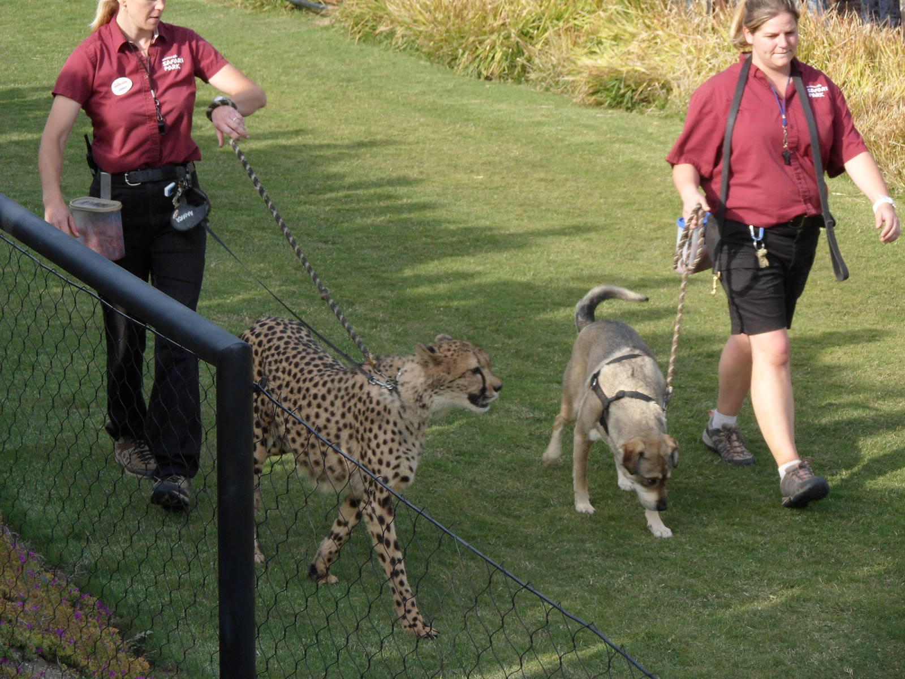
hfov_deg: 15.2
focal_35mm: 130
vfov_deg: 11.4
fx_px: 3399
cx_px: 452
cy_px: 340
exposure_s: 1/125
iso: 80
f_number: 5.4
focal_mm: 22.5
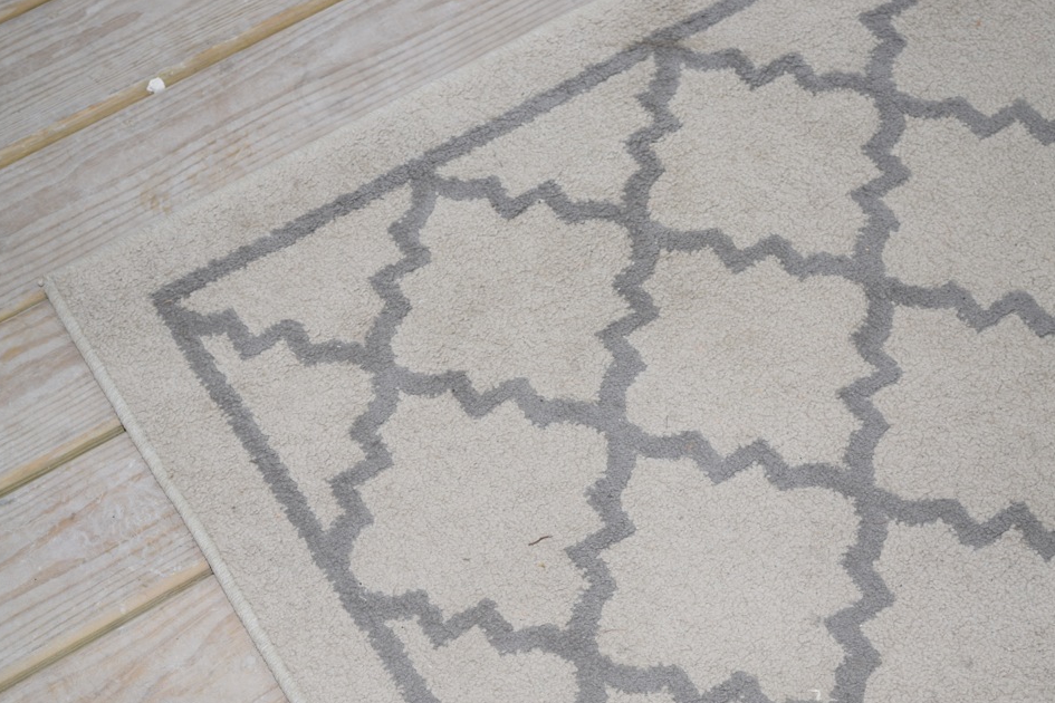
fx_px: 2139
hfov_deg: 27.7
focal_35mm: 73
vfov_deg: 18.7
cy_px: 368
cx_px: 535
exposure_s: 1/125
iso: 125
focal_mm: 46
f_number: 5.6
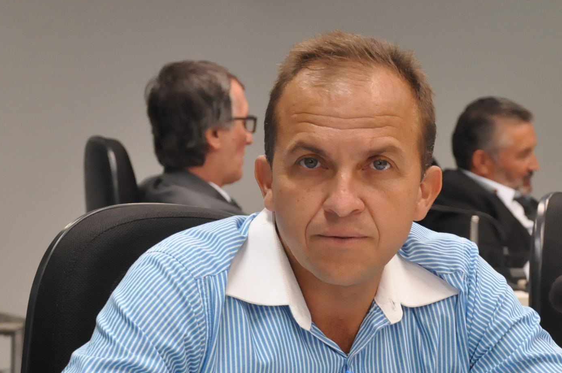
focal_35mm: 121
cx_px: 315
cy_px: 247
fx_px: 1887
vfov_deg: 11.3
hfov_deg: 16.9
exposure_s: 1/125
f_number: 5.6
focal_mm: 52
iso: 2000
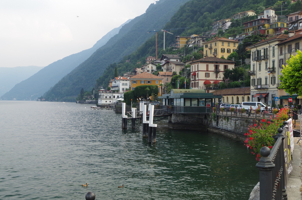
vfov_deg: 29.1
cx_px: 151
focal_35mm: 46
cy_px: 100
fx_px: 385
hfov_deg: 42.8
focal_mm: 30.63
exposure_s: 1/125
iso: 800
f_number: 11
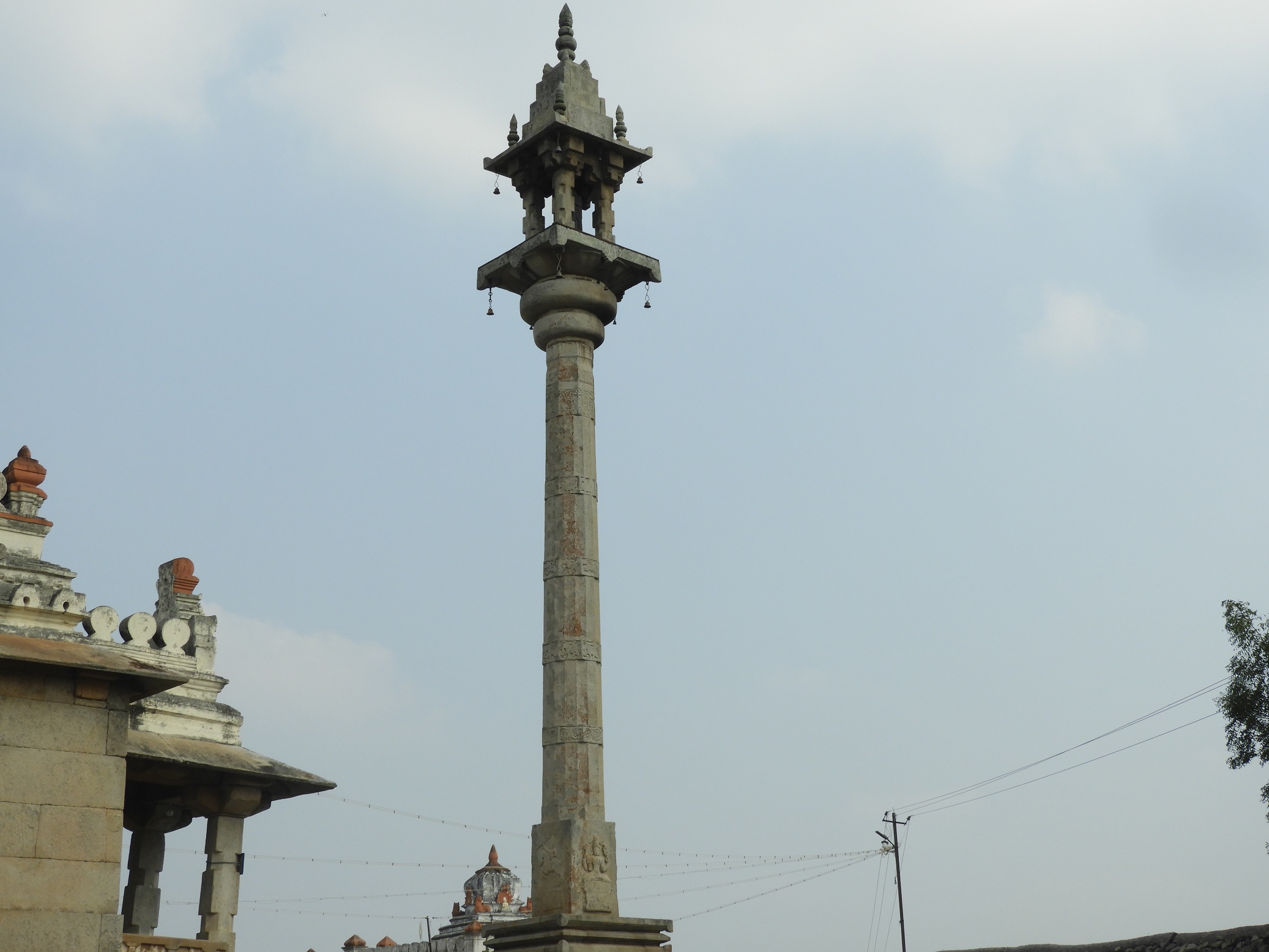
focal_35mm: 55
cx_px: 634
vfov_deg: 26.6
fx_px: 2016
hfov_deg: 34.9
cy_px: 476
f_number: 4
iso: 100
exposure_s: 1/1250
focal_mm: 9.9
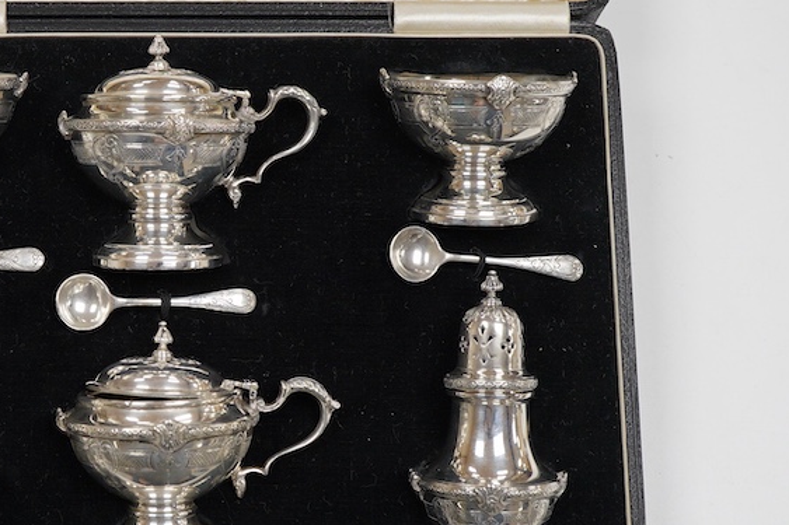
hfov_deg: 27.8
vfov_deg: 18.9
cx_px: 217
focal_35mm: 72
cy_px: 307
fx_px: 1577
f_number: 9
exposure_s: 1/125
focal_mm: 30
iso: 800
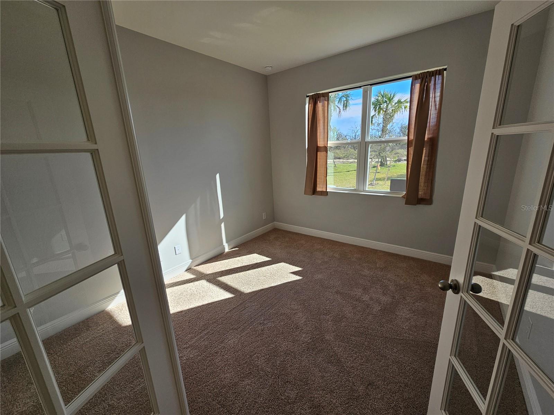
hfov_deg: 106.2
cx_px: 277
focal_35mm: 13
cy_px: 208
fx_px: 208
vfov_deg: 89.9
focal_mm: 2.2
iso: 50
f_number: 2.2
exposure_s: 1/329
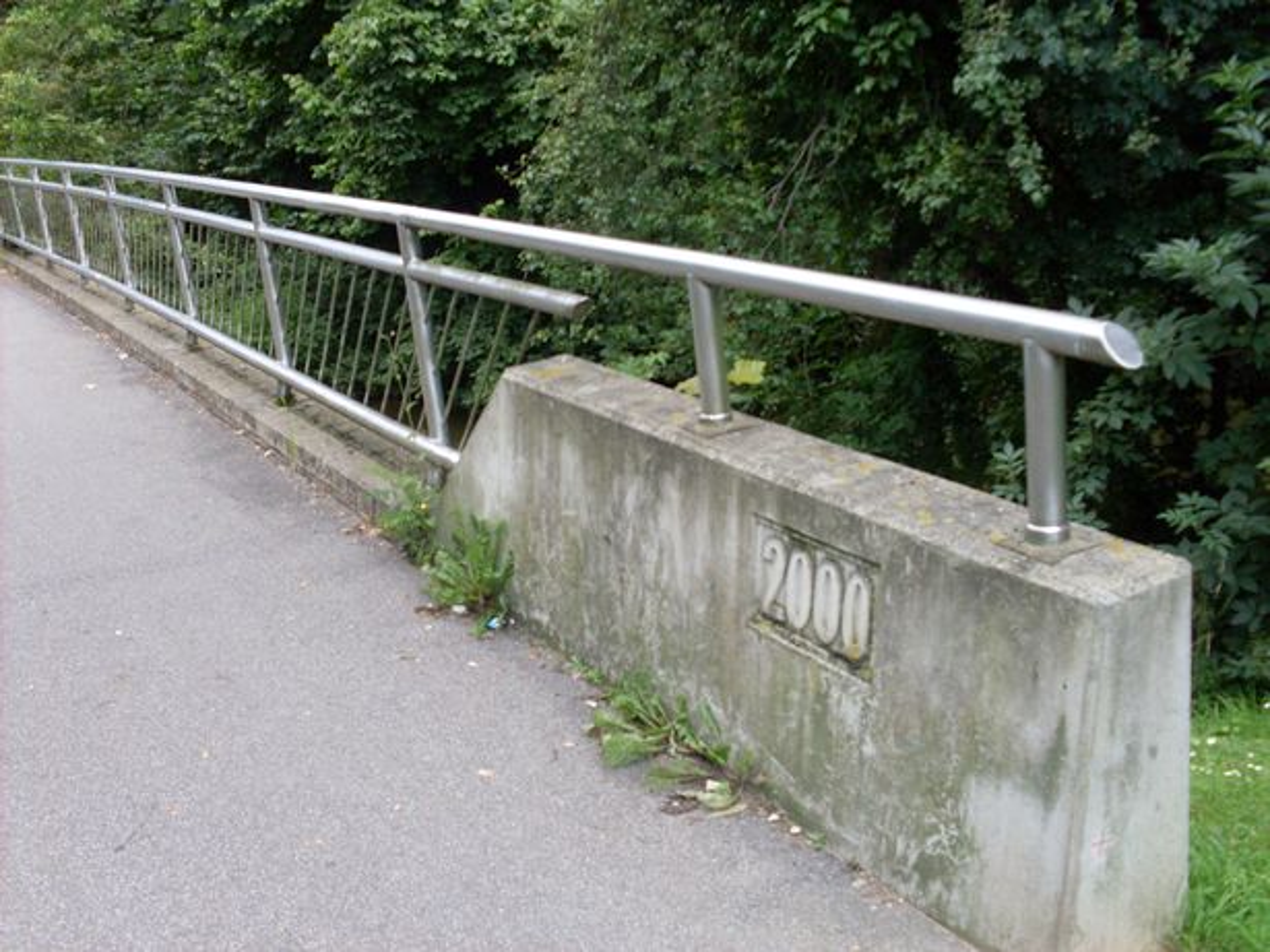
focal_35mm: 38
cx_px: 635
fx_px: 1394
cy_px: 476
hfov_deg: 49.0
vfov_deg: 37.7
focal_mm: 6.3
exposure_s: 1/125
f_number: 2.8
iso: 80
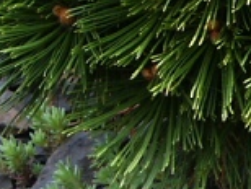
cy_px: -196
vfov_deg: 3.7
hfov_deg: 4.8
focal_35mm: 404
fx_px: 2934
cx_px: 427
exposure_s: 1/180
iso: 64
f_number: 3.6
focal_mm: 15.48
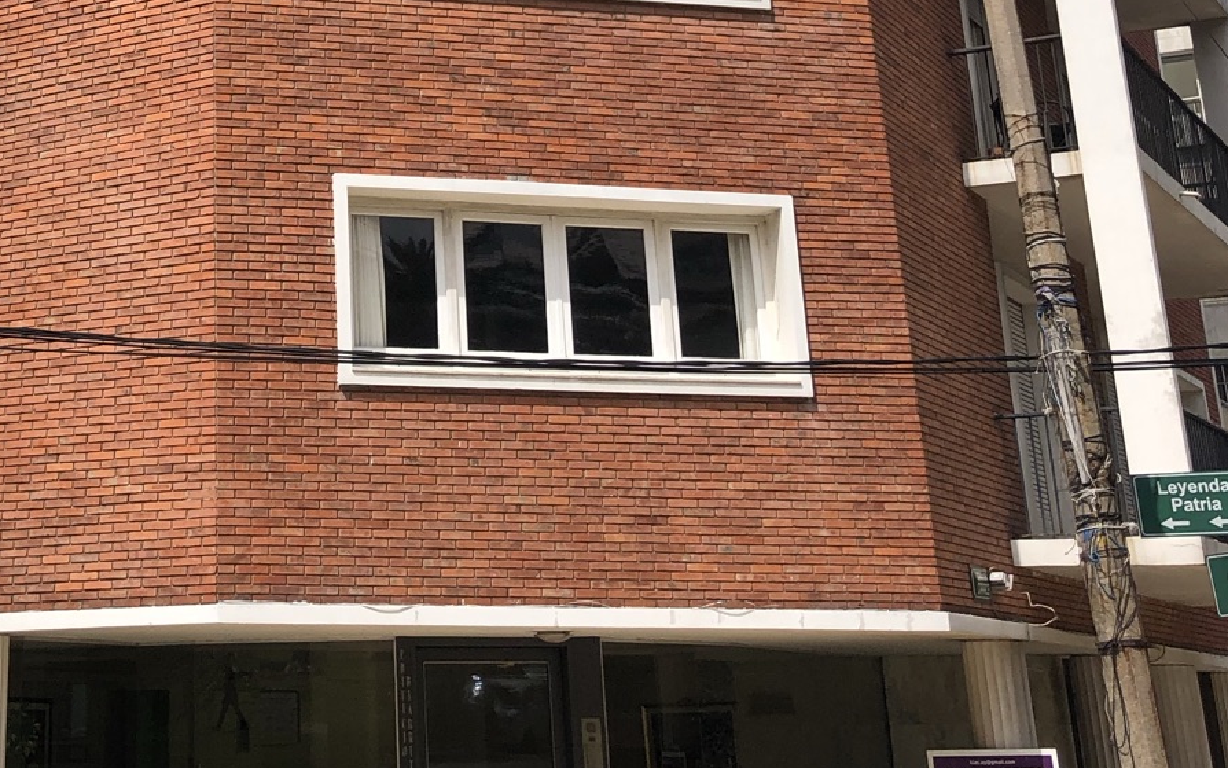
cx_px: 249
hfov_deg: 29.5
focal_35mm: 68
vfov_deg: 17.9
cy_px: -236
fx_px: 2276
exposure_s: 1/2433
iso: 20
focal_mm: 3.99
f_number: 1.8
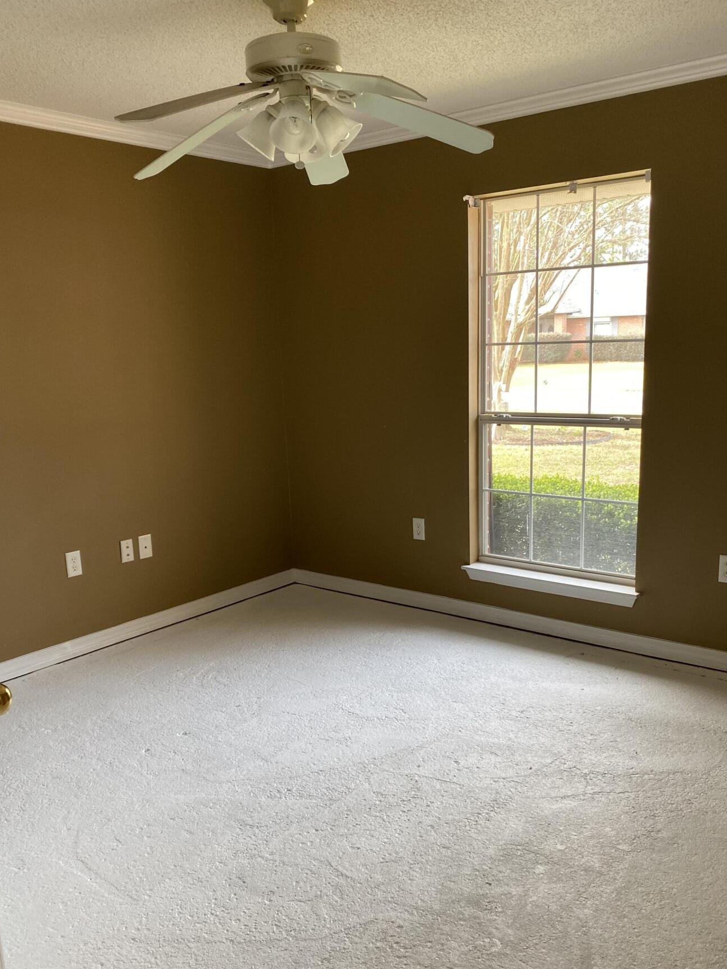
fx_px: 840
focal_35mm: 30
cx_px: 385
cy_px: 536
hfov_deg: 46.8
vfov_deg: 59.8
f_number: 1.8
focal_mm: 4.25
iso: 100
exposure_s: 1/120
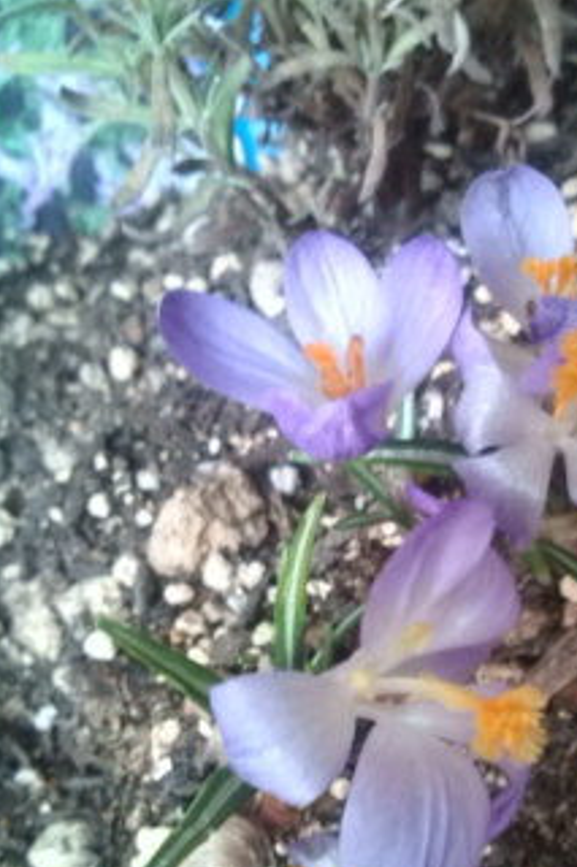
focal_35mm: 52
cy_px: 566
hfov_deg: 25.4
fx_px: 1251
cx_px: 475
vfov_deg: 37.9
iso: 106
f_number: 2.8
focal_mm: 3.3
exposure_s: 1/3.85
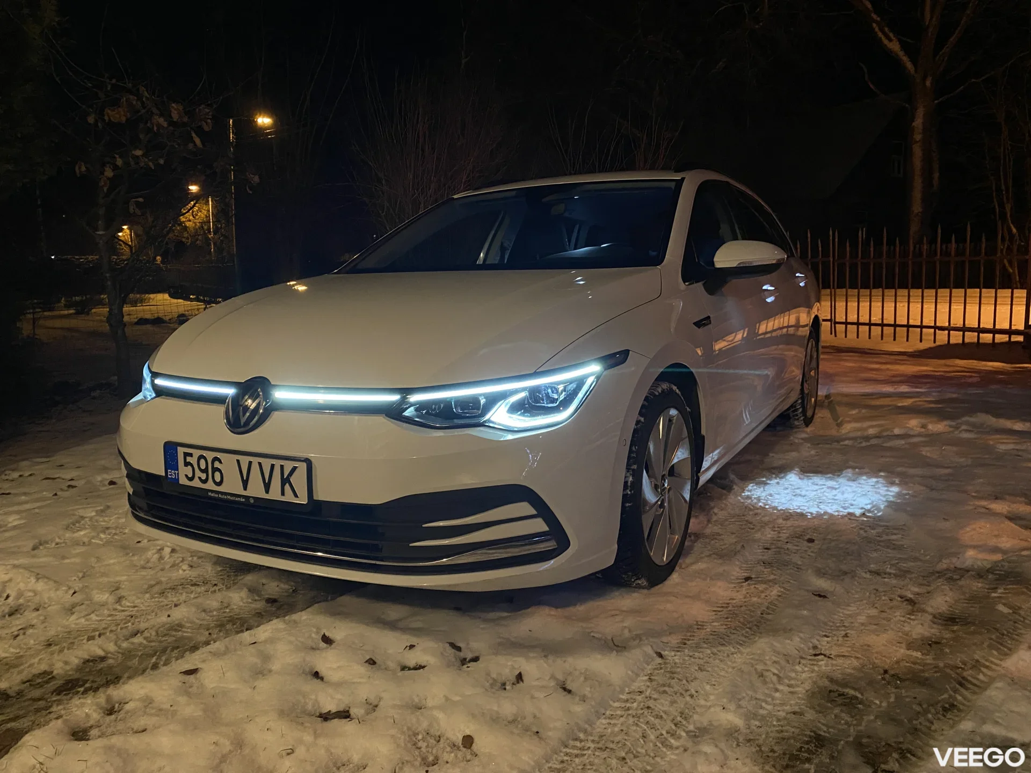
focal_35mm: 26
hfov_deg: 67.3
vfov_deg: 53.1
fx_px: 774
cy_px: 386
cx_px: 516
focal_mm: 4.25
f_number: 1.8
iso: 640
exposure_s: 1/25
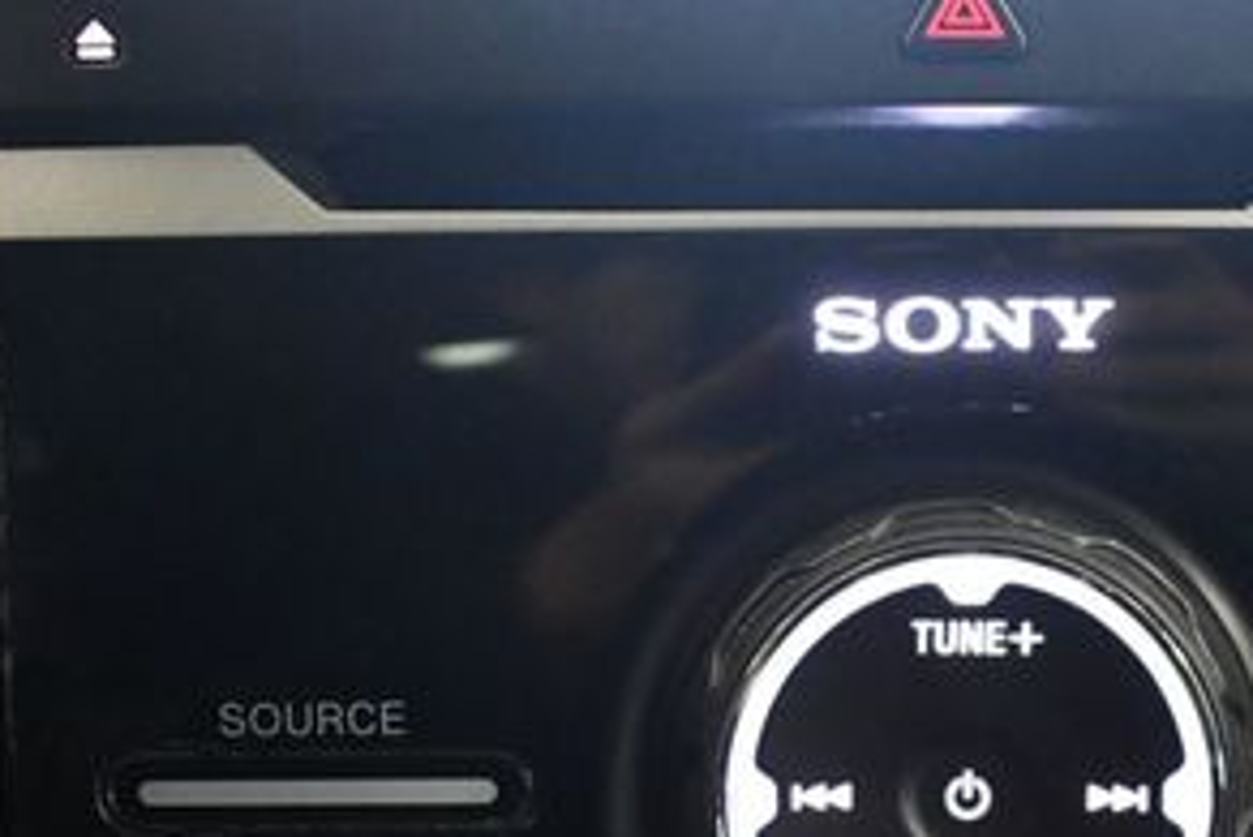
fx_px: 2751
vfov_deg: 17.0
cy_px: 816
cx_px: 978
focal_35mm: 79
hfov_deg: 25.3
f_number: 3.5
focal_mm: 18
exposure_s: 1/80
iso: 3200
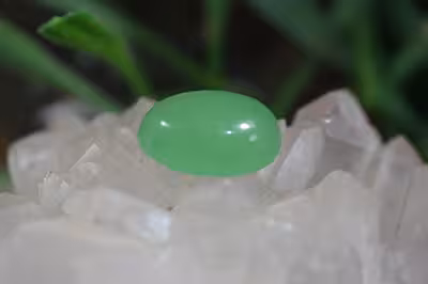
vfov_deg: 17.5
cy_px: 142
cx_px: 214
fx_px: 927
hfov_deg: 26.0
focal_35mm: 78
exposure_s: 1/60
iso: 560
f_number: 5.6
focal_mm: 52
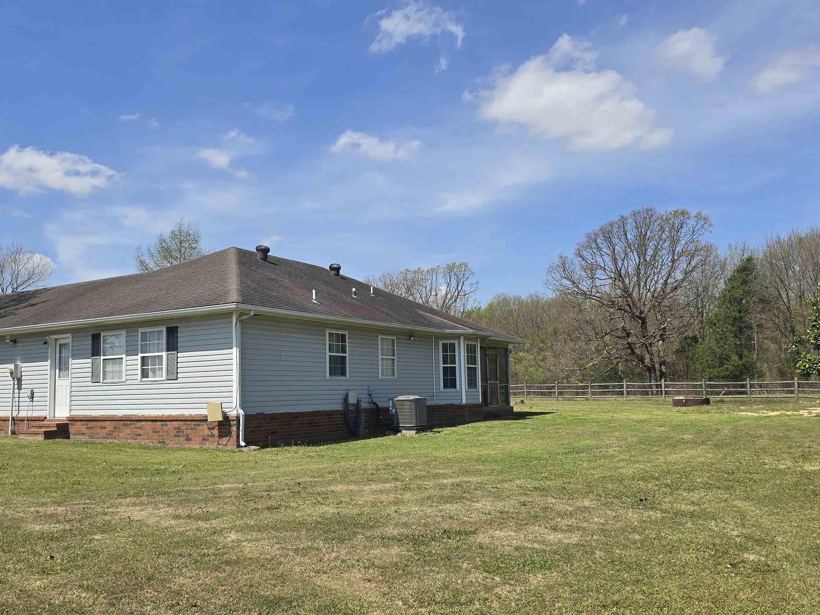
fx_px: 711
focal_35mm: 30
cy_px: 343
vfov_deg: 46.7
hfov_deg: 59.8
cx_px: 358
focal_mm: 6.3
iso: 12
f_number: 1.7
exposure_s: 1/963
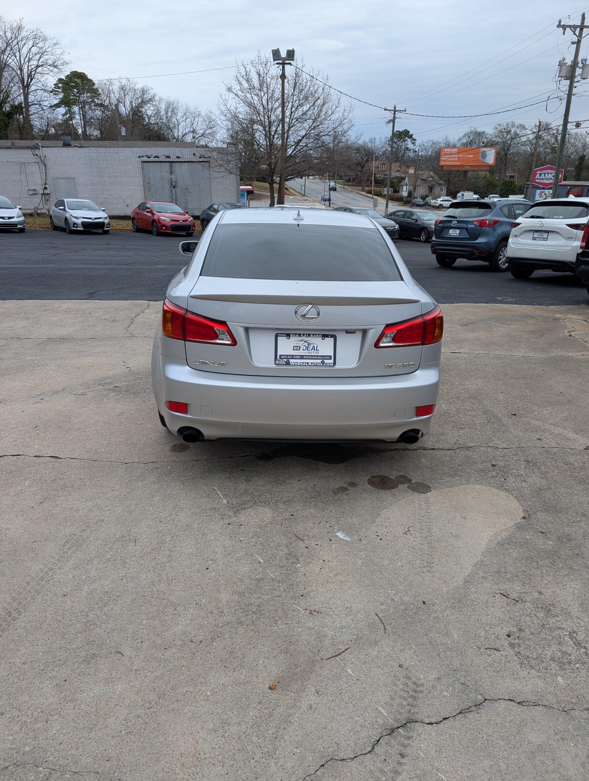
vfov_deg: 71.5
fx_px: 543
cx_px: 294
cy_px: 390
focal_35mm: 24
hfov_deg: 56.9
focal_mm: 6.9
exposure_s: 1/684
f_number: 1.68
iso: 21
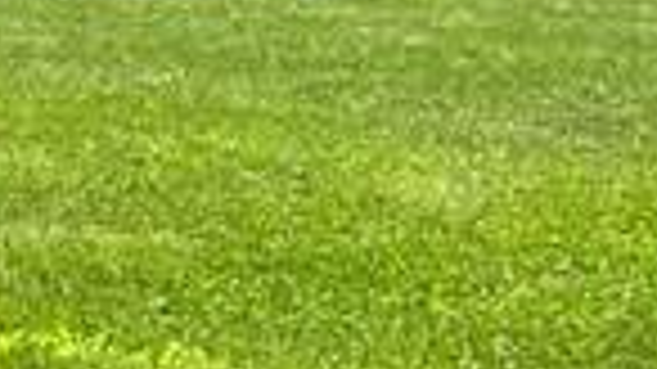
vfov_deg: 6.0
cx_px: -1071
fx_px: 3466
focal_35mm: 199
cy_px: -189
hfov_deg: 9.3
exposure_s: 1/1727
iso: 32
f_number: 1.8
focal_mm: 4.25
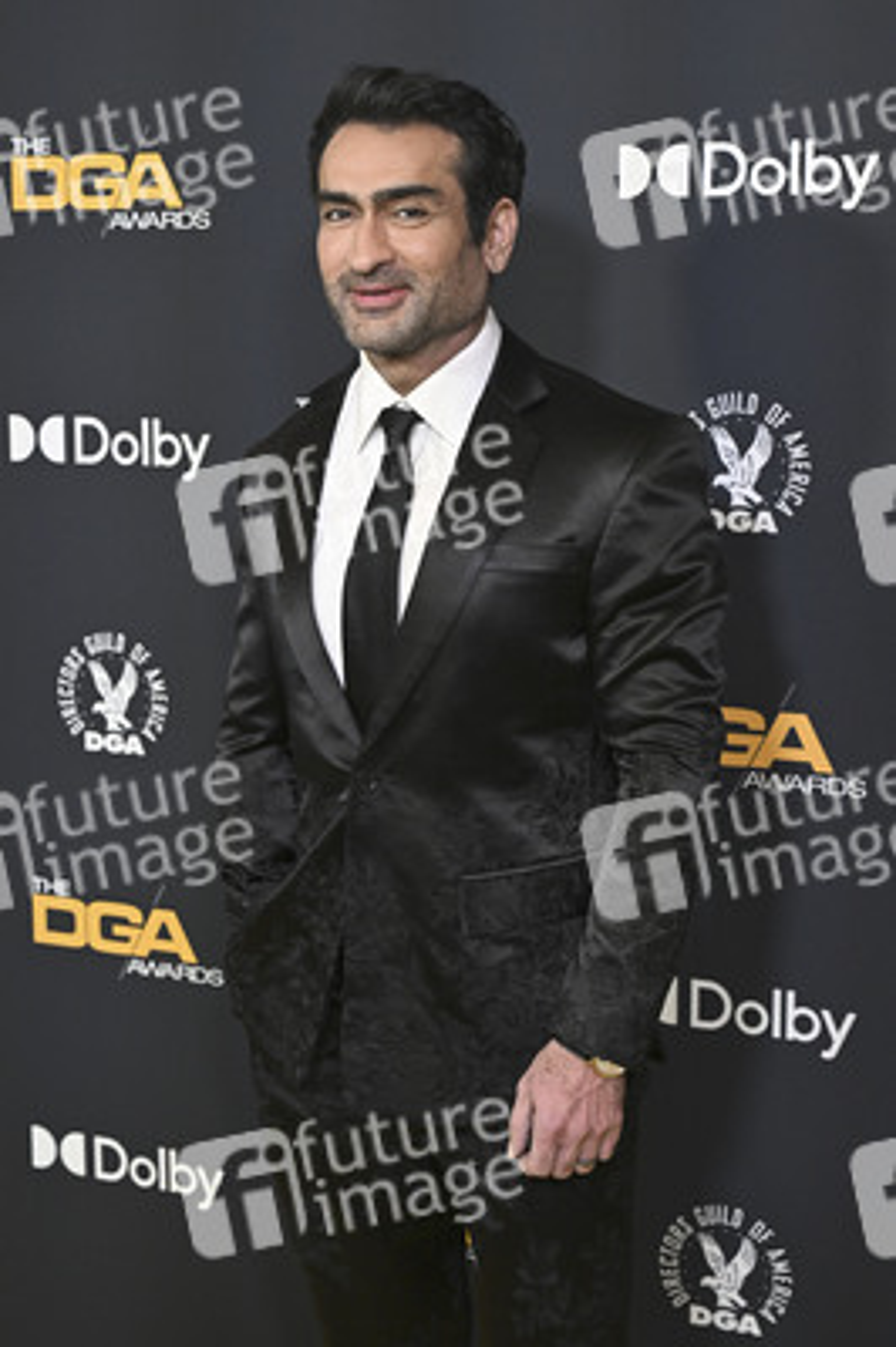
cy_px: 674
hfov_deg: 22.2
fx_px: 2281
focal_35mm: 61
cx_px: 448
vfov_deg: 32.9
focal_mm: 61
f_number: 6.3
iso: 2500
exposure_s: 1/320
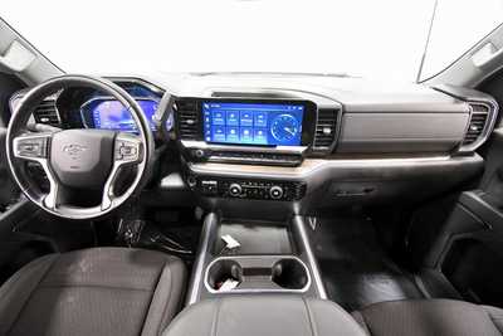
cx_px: 252
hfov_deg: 100.4
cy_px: 168
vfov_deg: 77.4
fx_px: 210
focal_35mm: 15
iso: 3200
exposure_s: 1/60
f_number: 4.5
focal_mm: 10
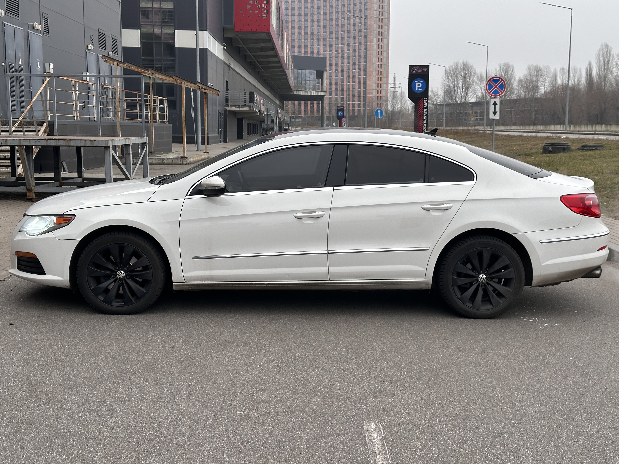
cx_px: 310
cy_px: 232
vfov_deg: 30.3
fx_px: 858
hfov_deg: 39.7
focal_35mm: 48
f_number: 1.78
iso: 64
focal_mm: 6.86
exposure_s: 1/446
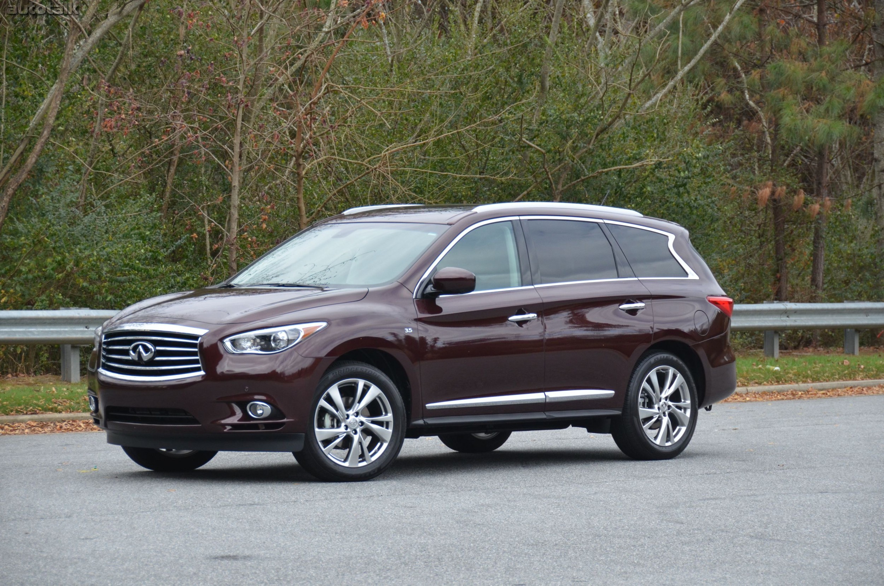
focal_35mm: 142
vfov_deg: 9.6
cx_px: 442
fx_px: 3492
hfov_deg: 14.4
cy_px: 293
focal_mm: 95
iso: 800
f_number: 5.3
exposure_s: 1/800
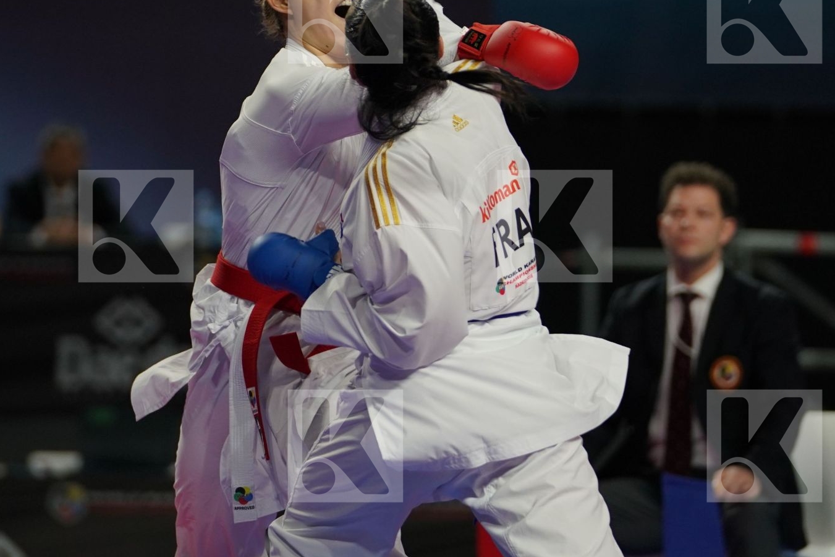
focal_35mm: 329
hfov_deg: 6.3
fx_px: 7631
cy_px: 226
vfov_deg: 4.2
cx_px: 345
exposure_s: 1/1000
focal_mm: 165
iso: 1000
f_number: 2.8
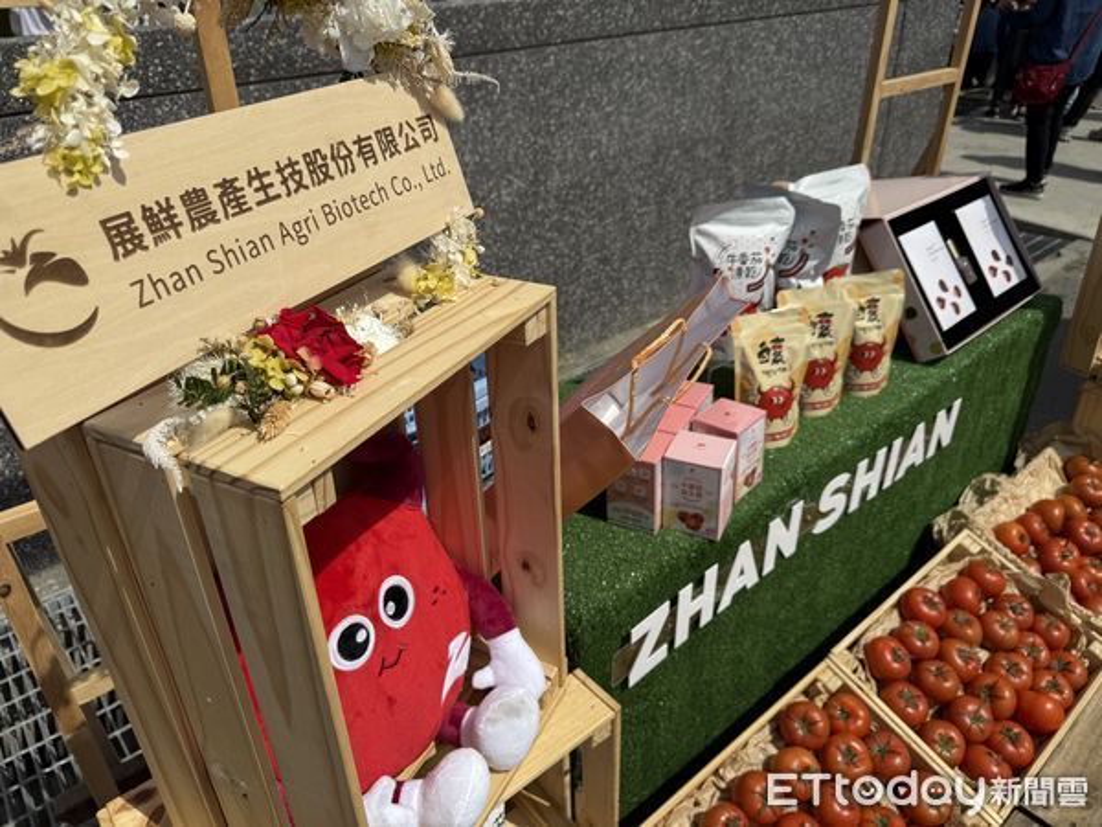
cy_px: 414
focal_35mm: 24
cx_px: 551
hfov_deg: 71.6
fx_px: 764
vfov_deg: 56.8
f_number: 1.78
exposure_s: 1/14286
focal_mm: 6.76
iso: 80
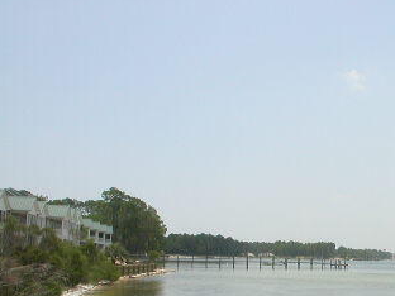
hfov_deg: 23.9
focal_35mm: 78
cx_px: 398
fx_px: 890
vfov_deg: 18.7
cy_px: 248
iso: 100
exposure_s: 1/419
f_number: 7.5
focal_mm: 7.85
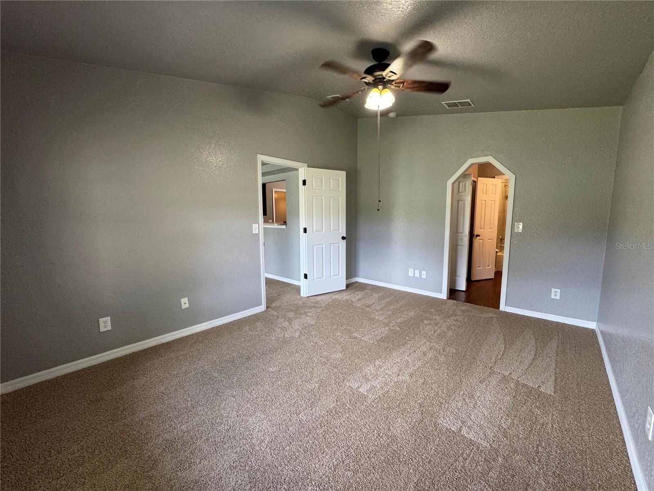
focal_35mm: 14
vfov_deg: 85.7
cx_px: 327
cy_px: 246
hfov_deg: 102.1
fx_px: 265
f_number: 2.2
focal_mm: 2.22
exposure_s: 1/120
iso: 250
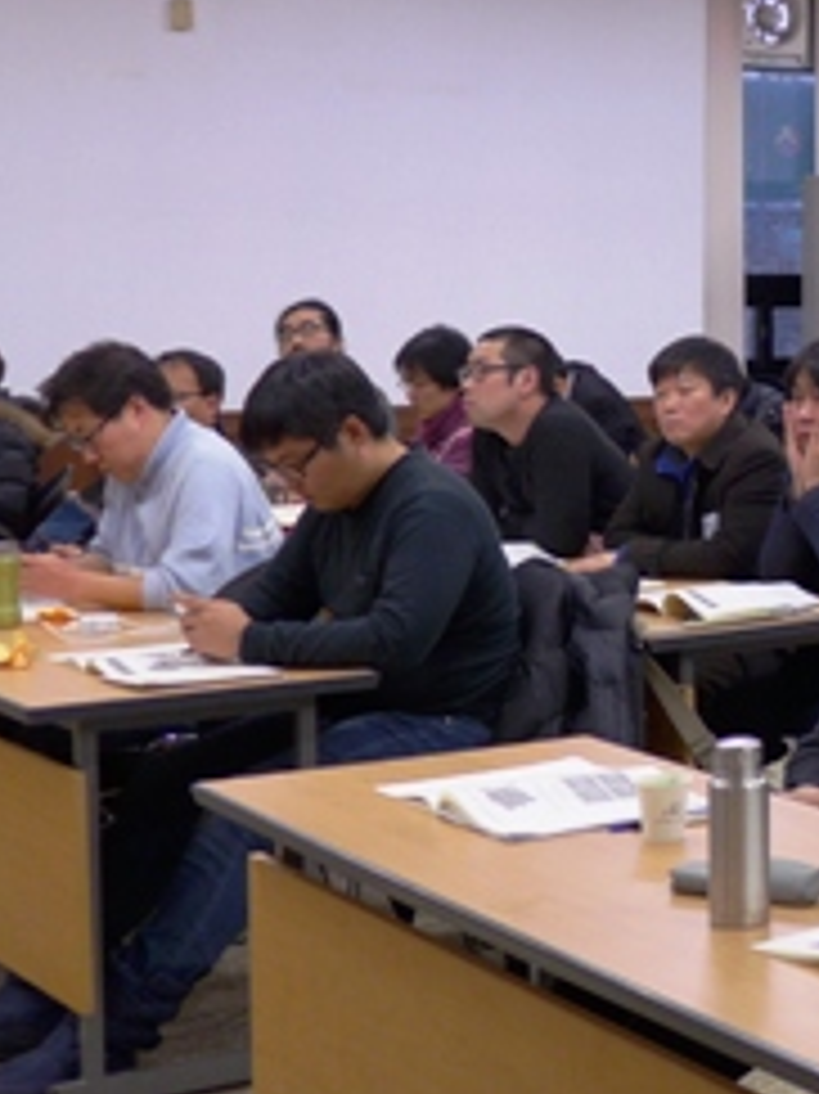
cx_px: 1323
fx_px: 2557
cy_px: 371
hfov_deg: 16.2
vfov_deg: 24.0
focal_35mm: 81
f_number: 1.6
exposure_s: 1/60
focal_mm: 6.3
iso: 100
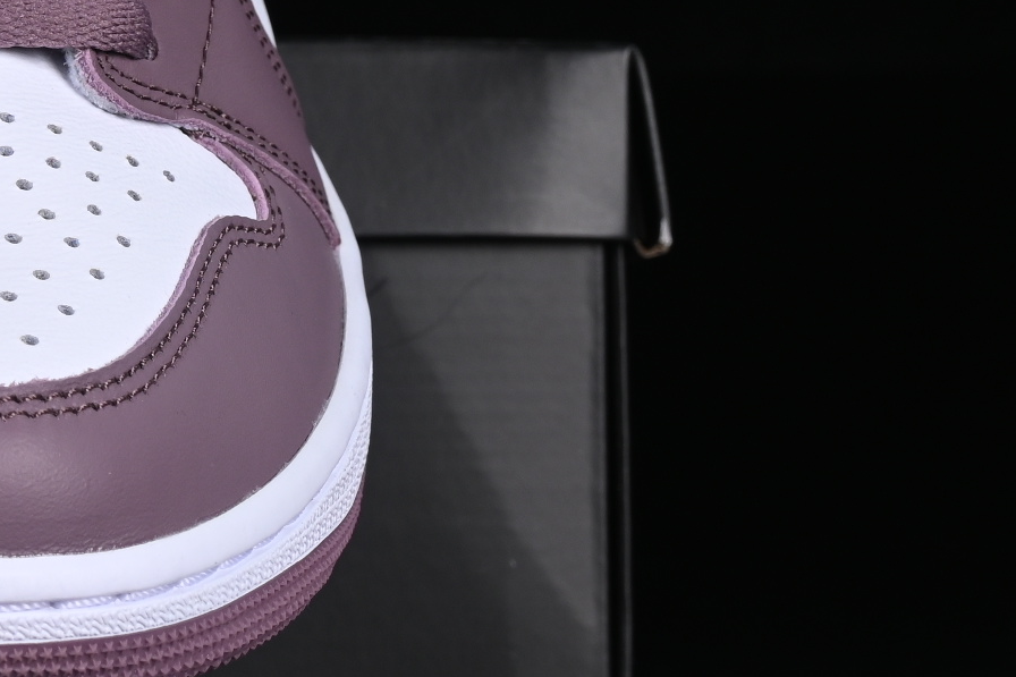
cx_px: -437
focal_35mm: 233
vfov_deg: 5.9
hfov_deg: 8.7
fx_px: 6574
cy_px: 71
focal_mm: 50
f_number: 8
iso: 160
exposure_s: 1/80
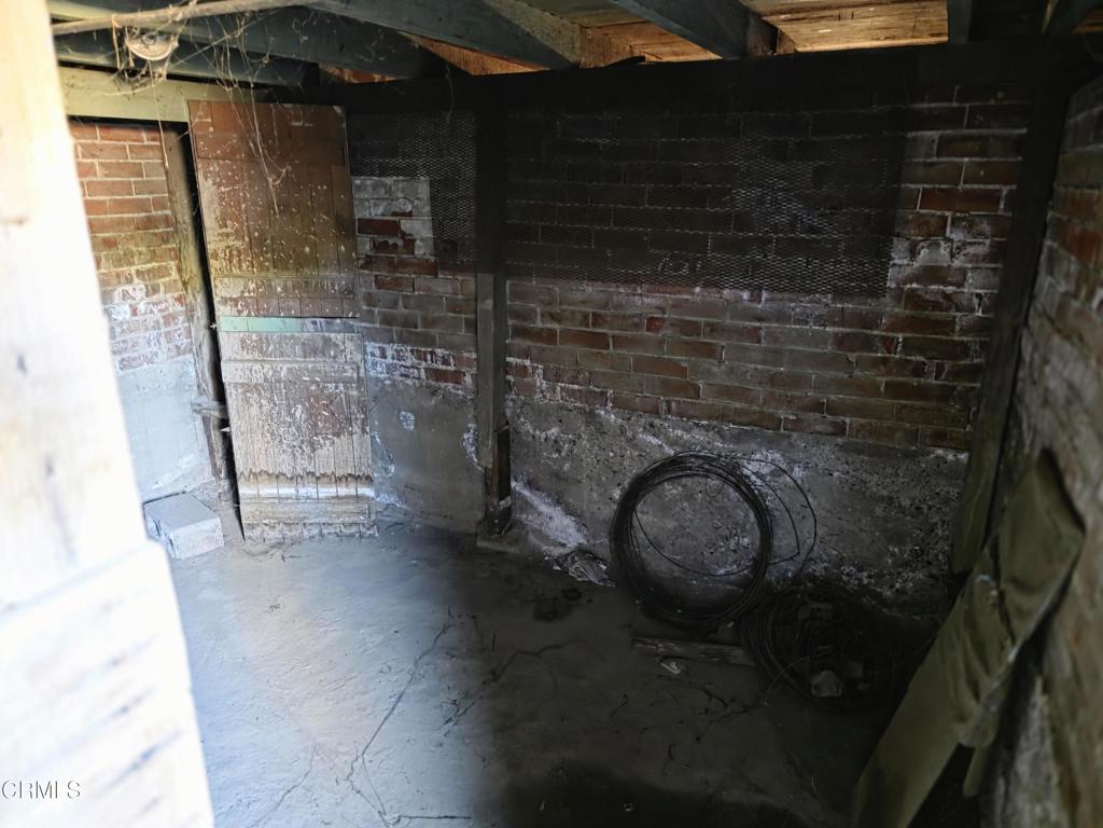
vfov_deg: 58.9
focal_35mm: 23
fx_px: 733
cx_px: 552
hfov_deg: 73.9
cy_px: 414
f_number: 1.7
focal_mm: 6.3
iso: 3200
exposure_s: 1/15
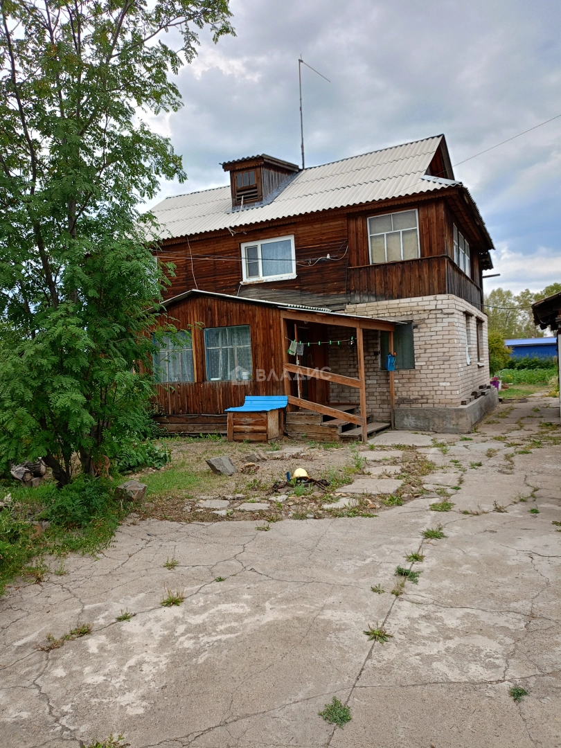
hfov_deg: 49.7
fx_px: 605
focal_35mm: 28
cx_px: 280
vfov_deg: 63.4
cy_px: 374
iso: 100
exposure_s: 1/132
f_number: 1.79
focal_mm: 4.7
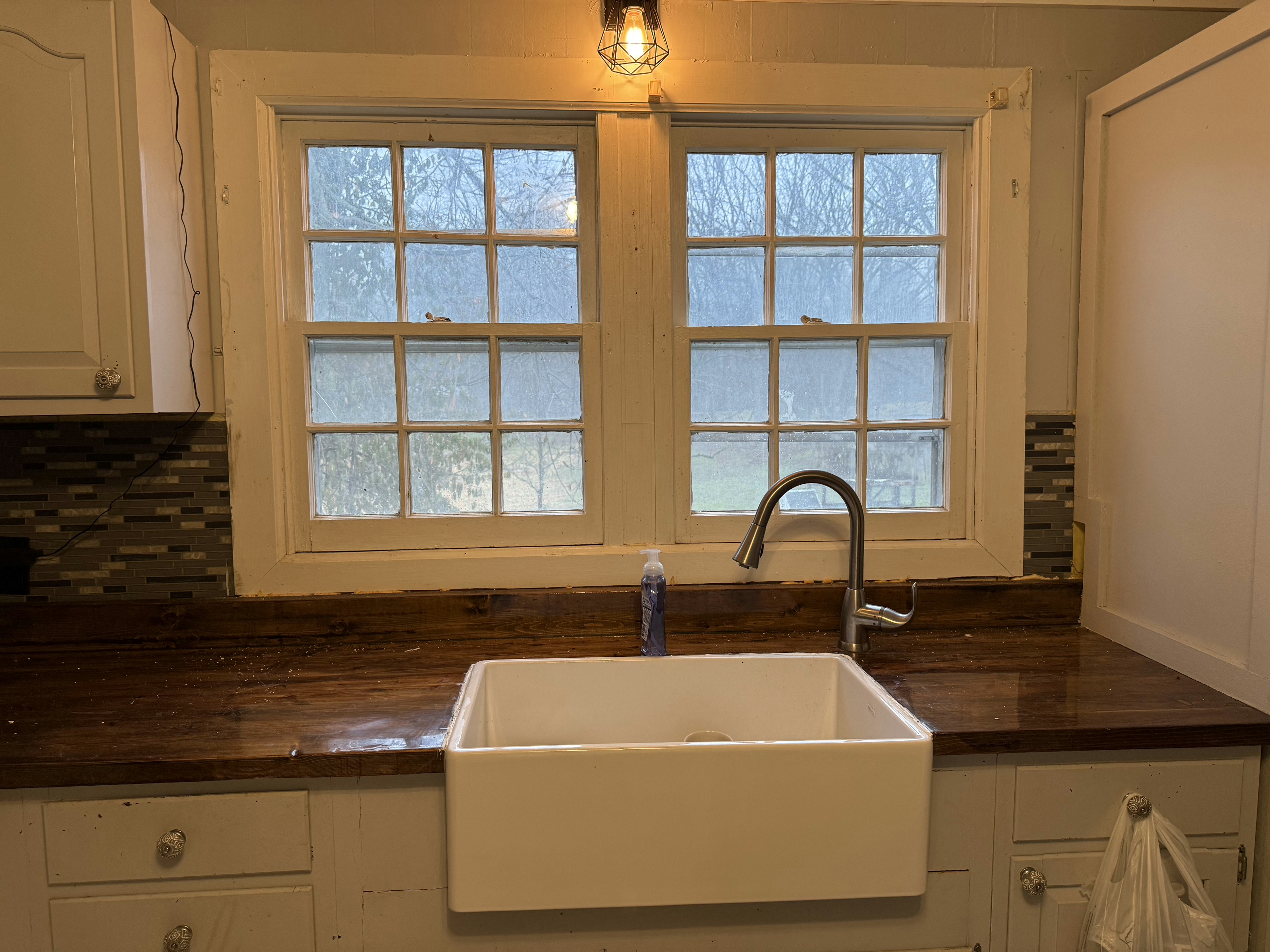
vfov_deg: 56.8
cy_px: 476
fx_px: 881
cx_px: 635
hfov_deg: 71.6
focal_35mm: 24
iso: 160
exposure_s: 1/60.2
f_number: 1.78
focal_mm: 6.76
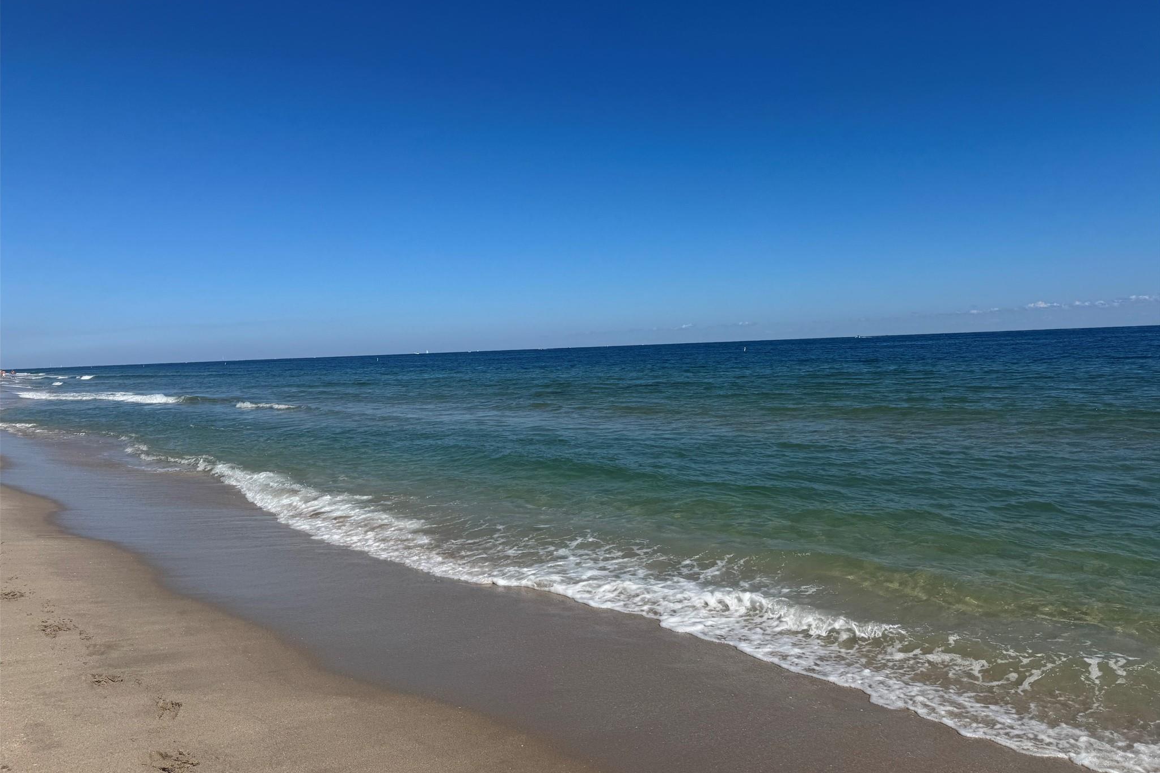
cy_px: 358
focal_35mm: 25
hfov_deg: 71.5
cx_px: 580
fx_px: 805
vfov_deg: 51.2
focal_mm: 6.76
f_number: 1.78
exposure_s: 1/10417
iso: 80
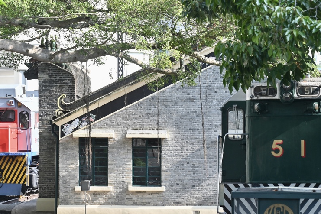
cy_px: 120
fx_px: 2309
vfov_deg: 5.3
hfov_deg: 8.0
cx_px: 141
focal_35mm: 259
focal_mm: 160
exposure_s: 1/250
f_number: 10
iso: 400
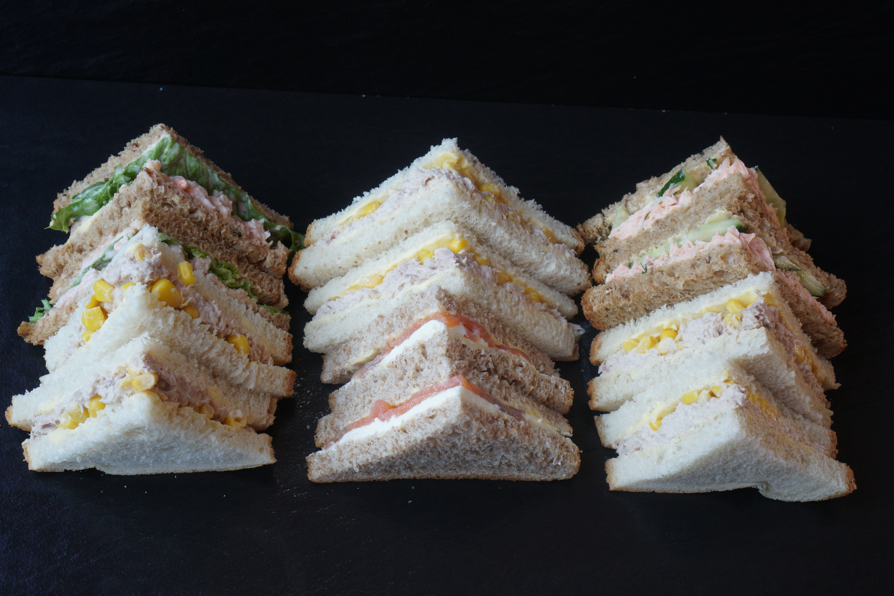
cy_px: 298
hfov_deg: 37.9
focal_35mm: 52
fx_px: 1304
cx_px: 447
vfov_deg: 25.8
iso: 640
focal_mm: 35
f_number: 8
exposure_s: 1/160
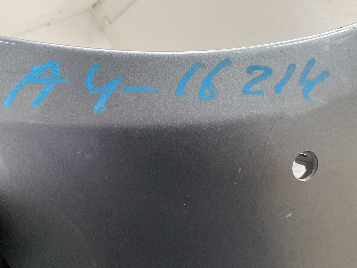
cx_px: 178
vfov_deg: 48.2
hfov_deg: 61.7
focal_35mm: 29
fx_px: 299
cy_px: 134
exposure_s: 1/50
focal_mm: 3
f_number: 1.8
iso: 250
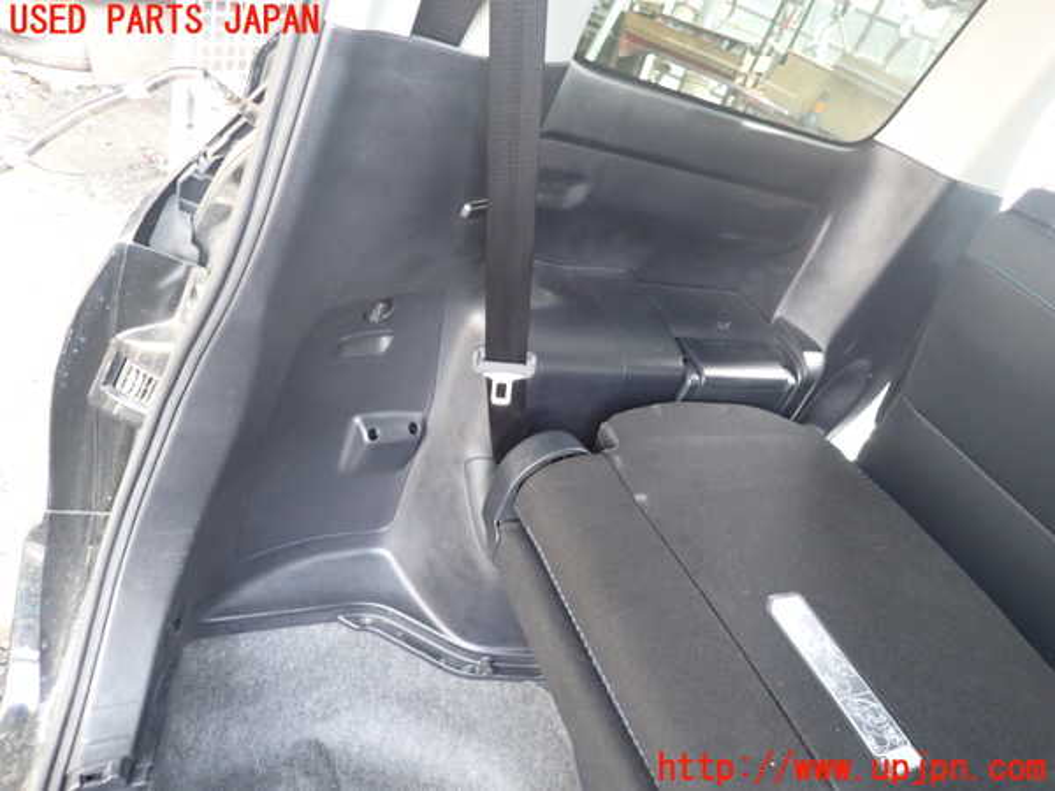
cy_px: 396
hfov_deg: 69.4
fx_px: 762
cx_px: 528
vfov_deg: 54.9
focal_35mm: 25
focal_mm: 4.5
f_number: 2
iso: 320
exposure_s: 1/30
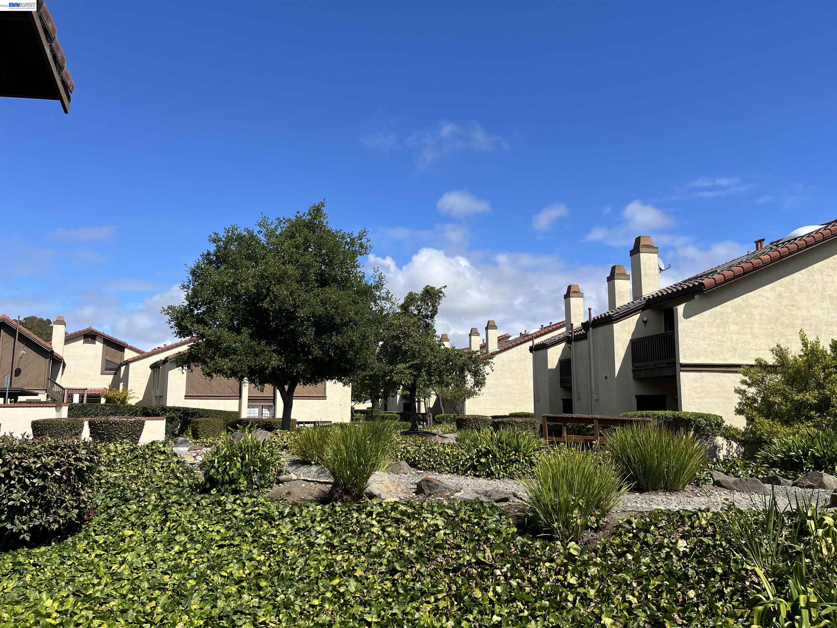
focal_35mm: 26
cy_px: 314
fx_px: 629
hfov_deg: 67.3
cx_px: 418
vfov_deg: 53.1
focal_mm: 5.1
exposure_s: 1/4651
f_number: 1.6
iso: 50
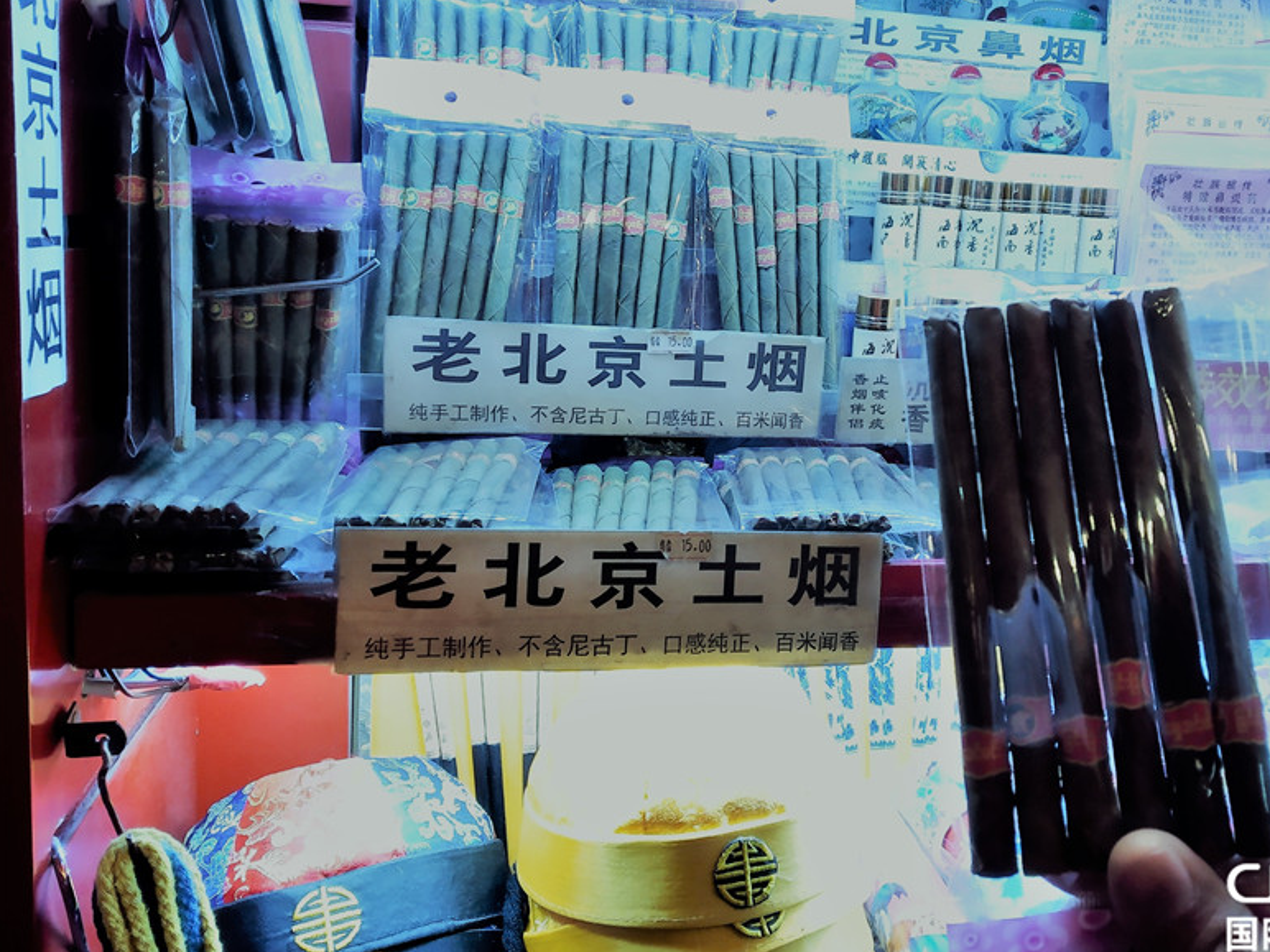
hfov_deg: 54.7
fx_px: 1211
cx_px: 801
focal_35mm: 33
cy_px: 376
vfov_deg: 42.7
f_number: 2.2
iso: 320
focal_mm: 3.82
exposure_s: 1/33
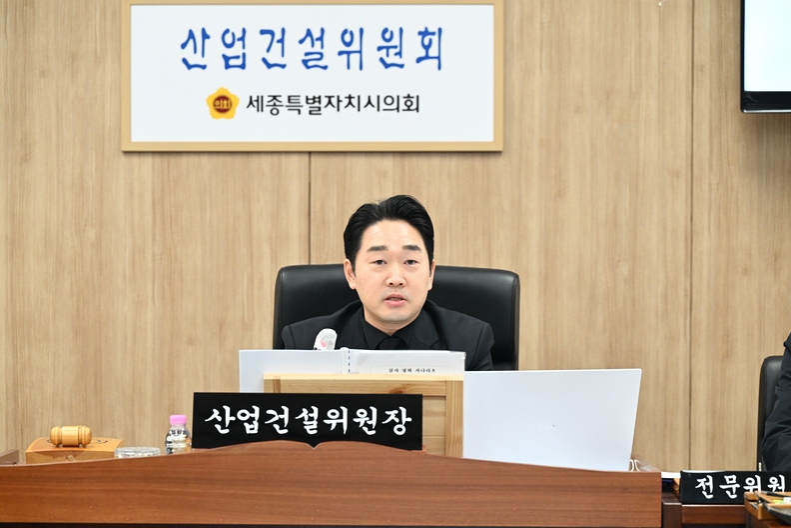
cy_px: 264
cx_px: 396
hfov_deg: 13.7
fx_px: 3296
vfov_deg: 9.1
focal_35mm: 150
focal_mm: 150
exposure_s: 1/250
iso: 3200
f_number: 4.5
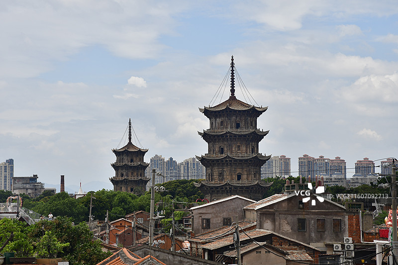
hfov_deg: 15.2
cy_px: 132
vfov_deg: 10.2
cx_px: 199
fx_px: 1492
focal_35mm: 135
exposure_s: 1/400
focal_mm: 90
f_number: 11
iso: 200
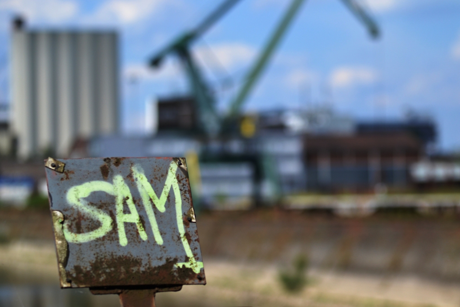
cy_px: 154
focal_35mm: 135
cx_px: 230
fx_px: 1725
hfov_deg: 15.2
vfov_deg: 10.2
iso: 280
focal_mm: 90
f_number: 2.8
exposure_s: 1/4000
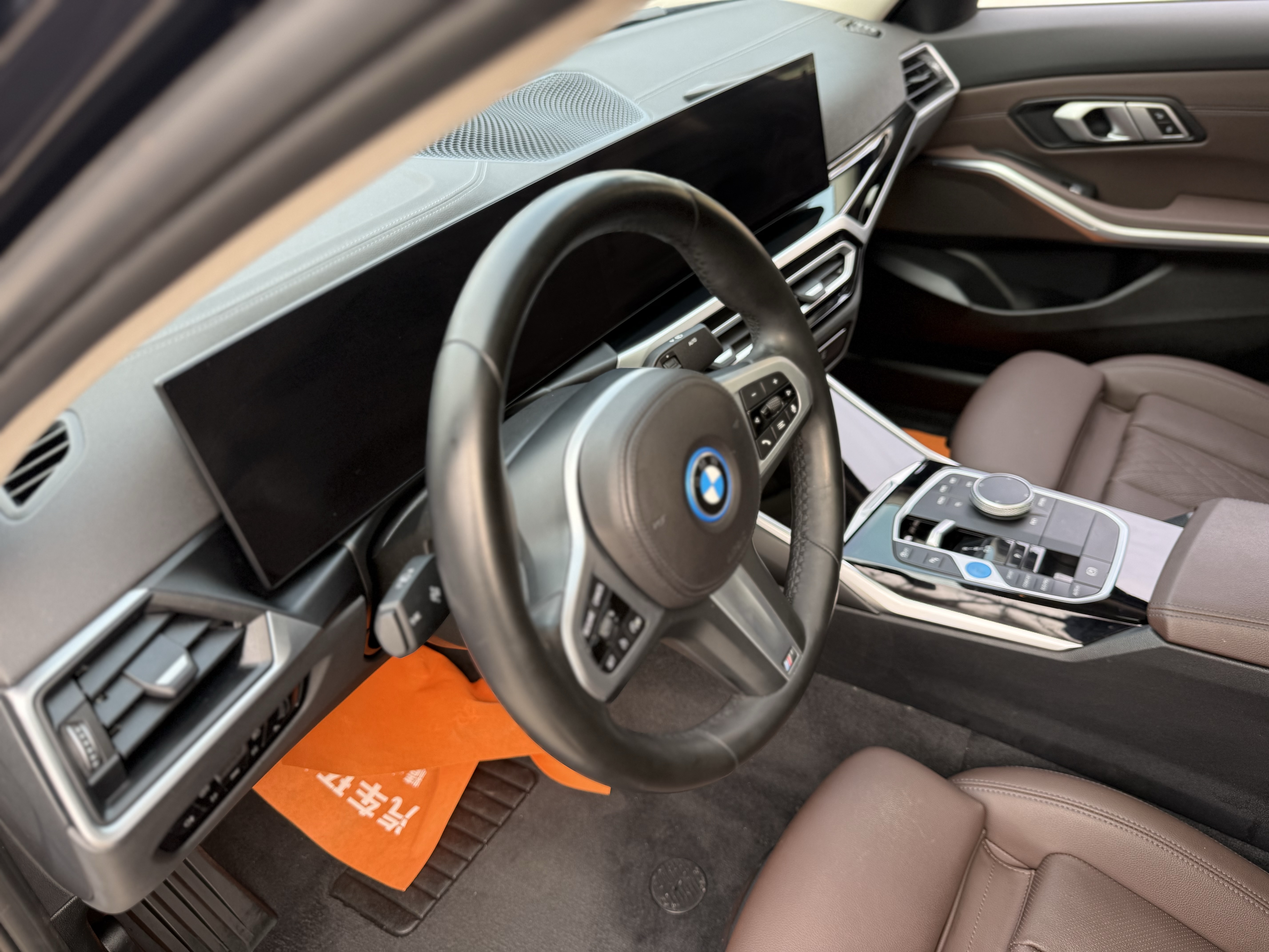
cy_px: 476
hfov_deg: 71.6
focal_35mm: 24
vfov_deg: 56.8
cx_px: 634
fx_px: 880
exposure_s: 1/144
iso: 80
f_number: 1.78
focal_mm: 6.76
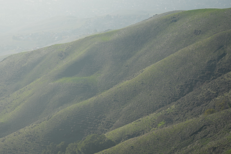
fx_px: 802
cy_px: 88
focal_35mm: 125
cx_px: 81
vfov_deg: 11.0
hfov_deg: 16.4
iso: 320
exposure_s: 1/1250
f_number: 6.3
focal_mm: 94
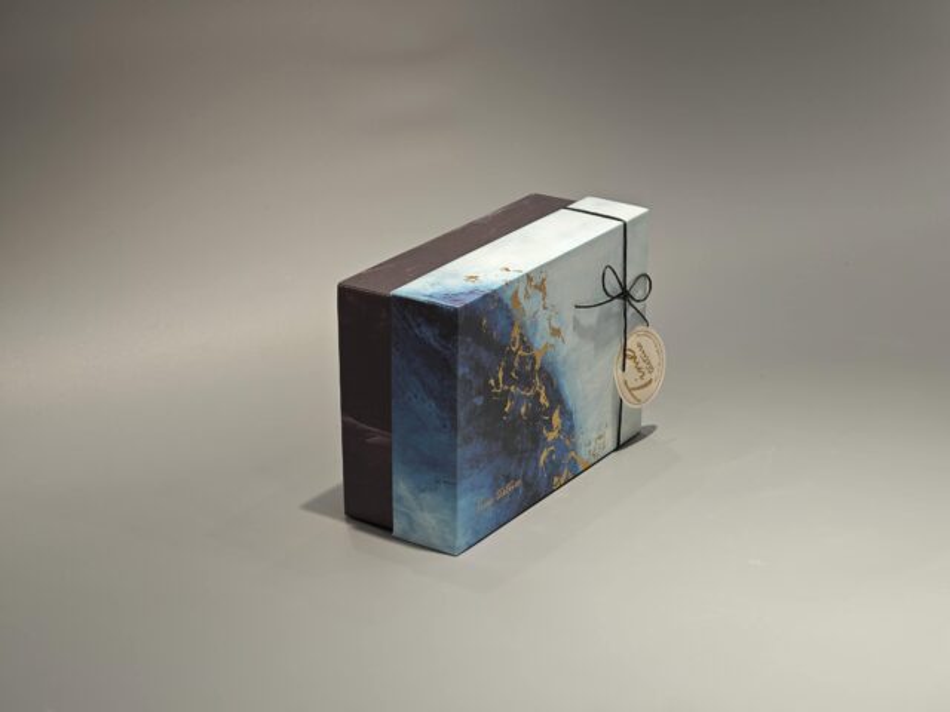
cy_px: 356
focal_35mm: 75
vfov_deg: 19.6
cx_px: 475
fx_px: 2058
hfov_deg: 26.0
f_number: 2
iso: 160
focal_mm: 10.1
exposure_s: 1/100
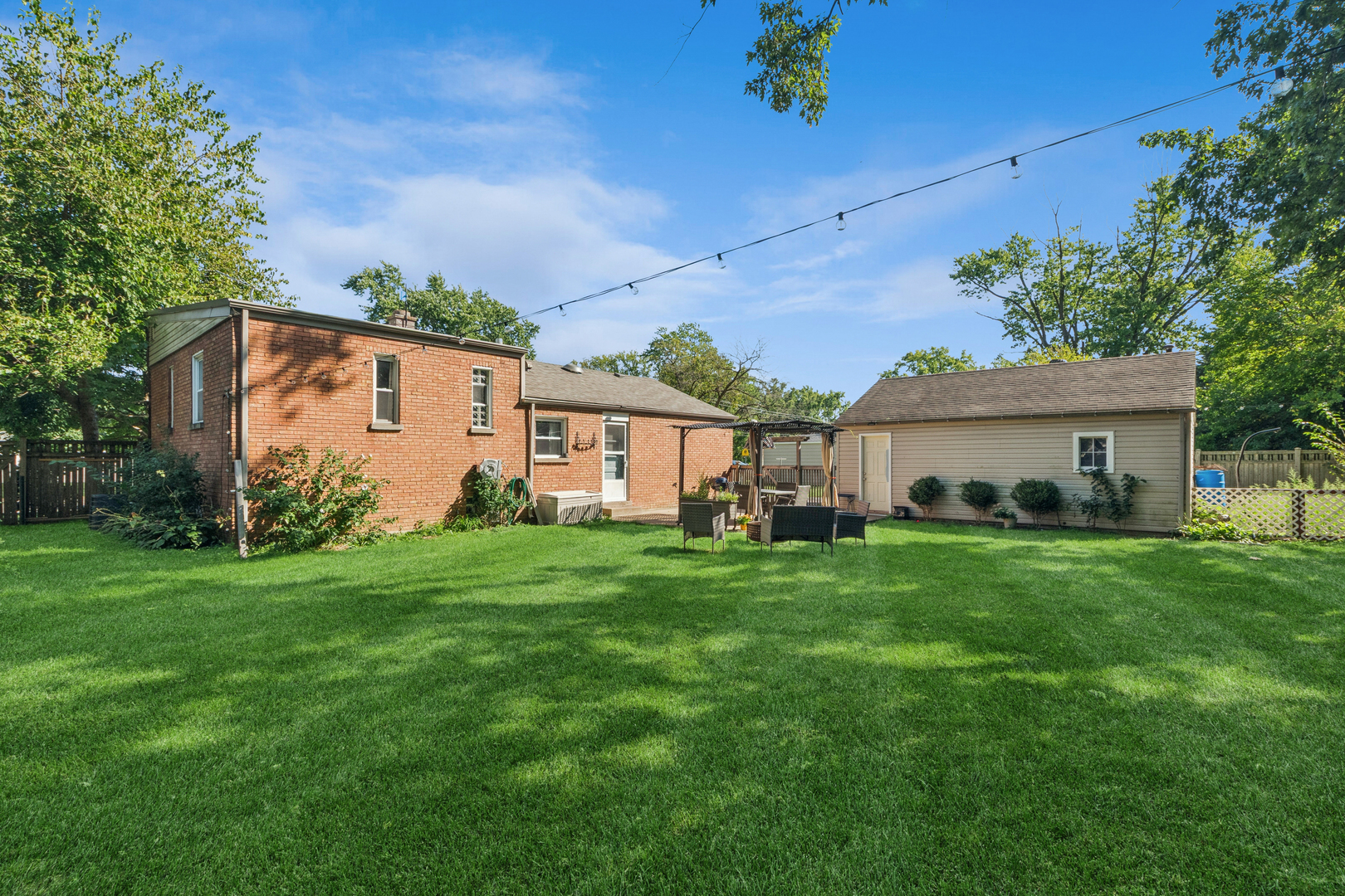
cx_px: 672
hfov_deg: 100.4
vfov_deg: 77.3
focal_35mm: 15
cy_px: 448
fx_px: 560
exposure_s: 1/160
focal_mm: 10
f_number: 10
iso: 250
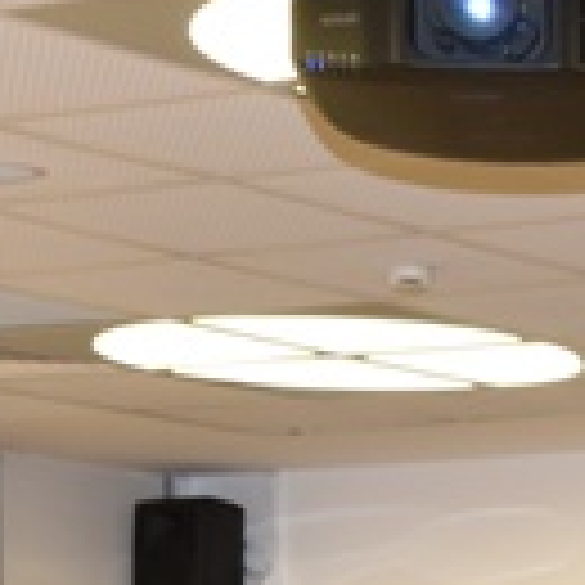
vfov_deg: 7.7
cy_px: 1274
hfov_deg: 7.4
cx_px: 1566
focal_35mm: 215
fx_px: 4111
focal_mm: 32
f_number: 4
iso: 800
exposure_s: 1/60
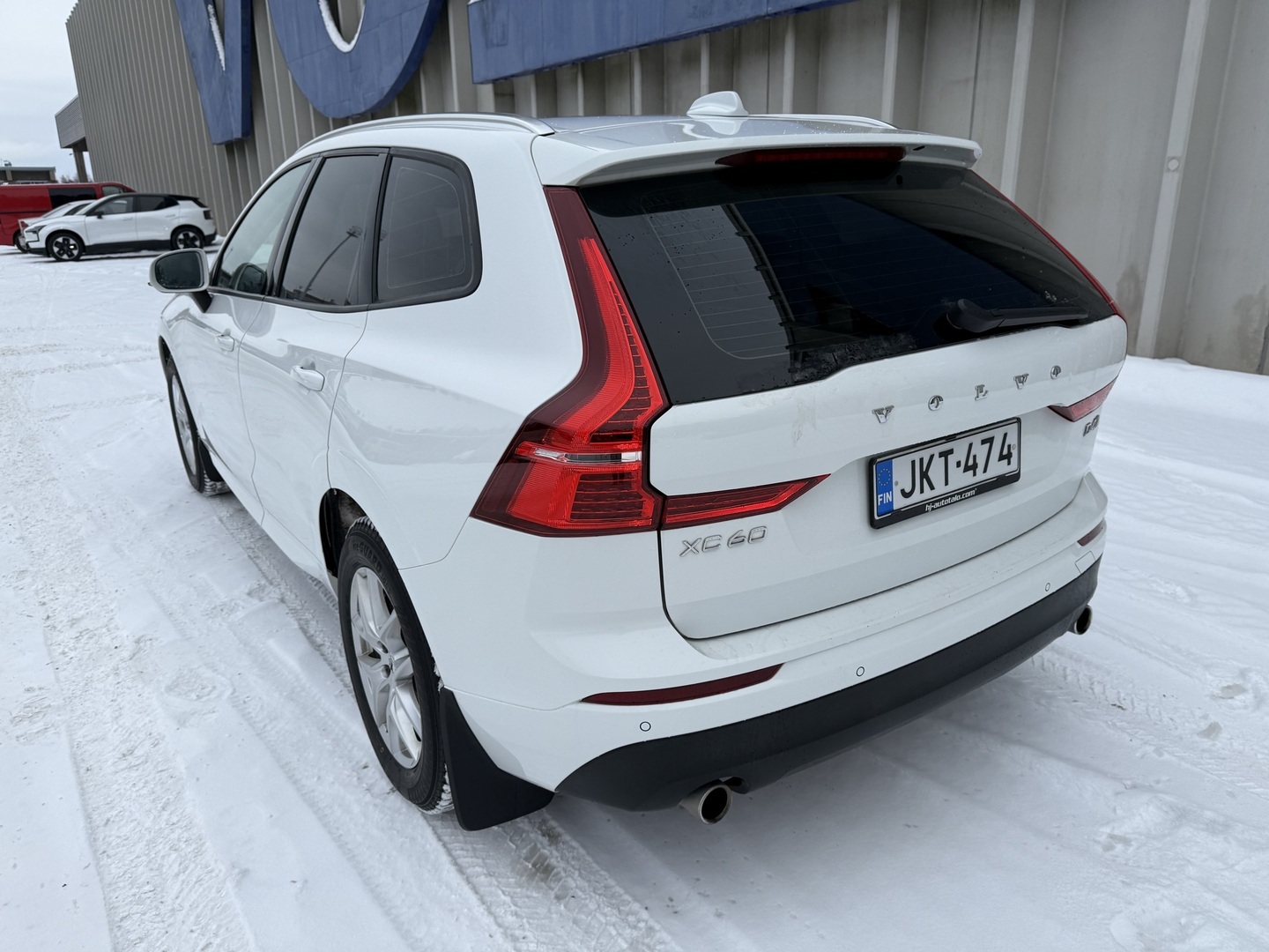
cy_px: 476
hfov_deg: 71.6
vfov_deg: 56.8
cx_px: 634
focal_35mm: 24
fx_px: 880
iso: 80
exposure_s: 1/1855
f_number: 1.78
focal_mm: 6.76
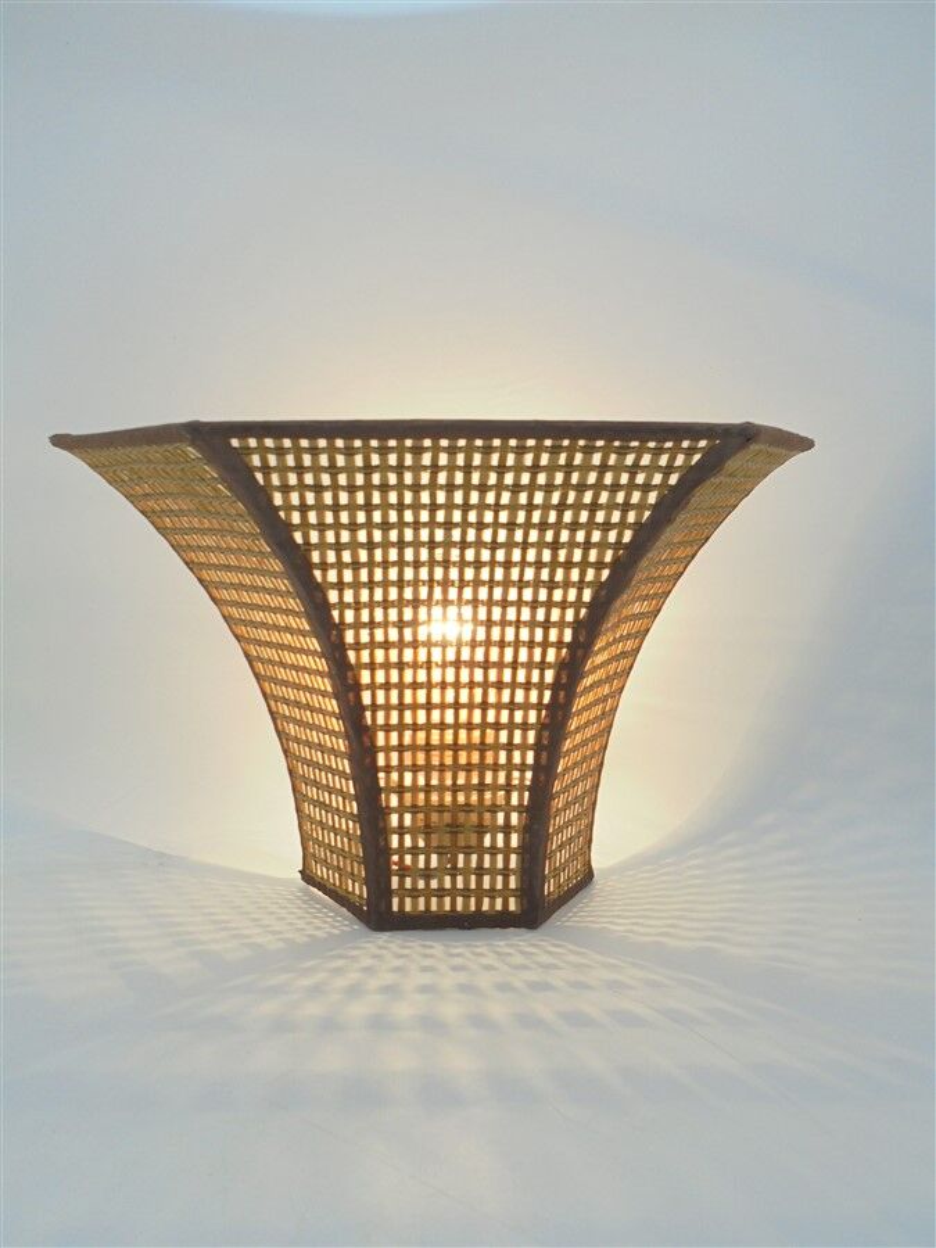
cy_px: 624
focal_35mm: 29
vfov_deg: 61.7
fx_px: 1046
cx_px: 468
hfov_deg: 48.2
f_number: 3.7
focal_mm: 5.3
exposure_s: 1/125
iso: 100
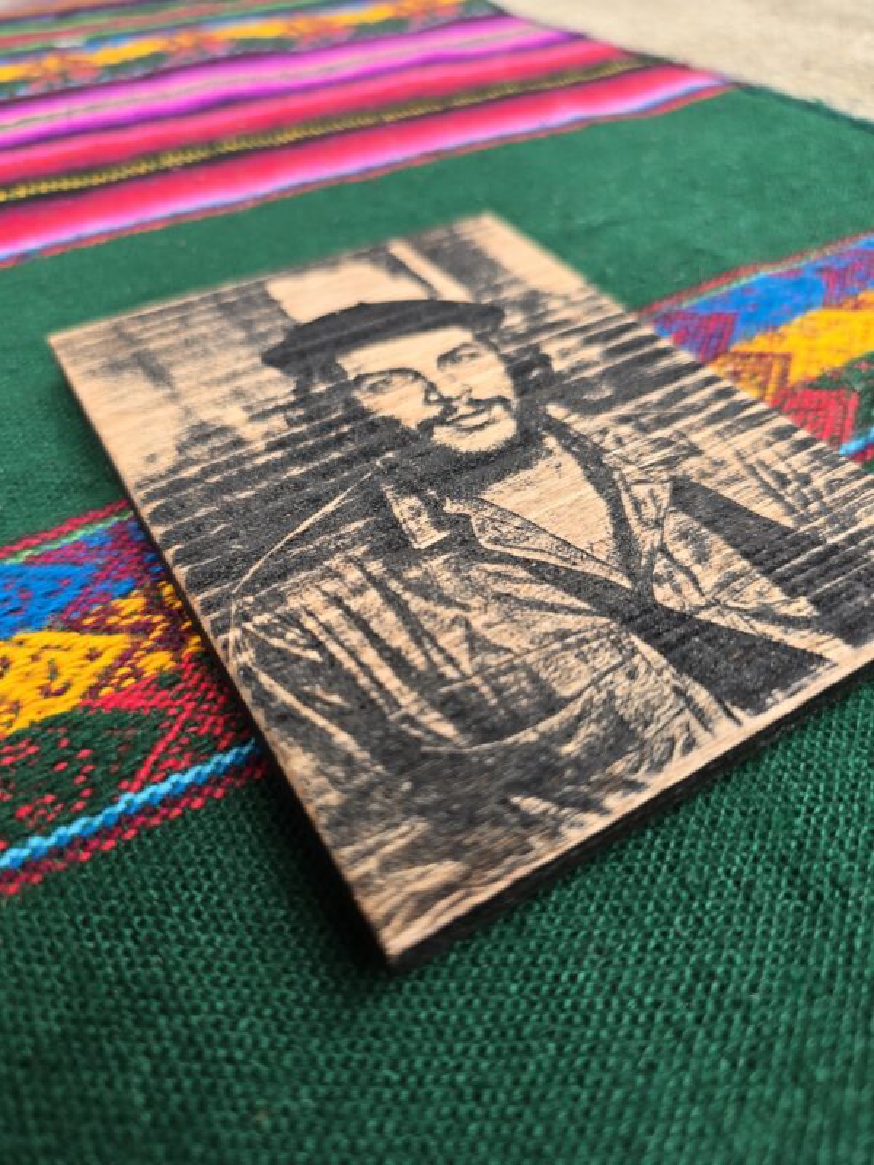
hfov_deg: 58.9
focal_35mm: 23
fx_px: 774
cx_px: 437
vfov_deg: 73.9
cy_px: 582
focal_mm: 6.3
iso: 50
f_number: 1.7
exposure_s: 1/182
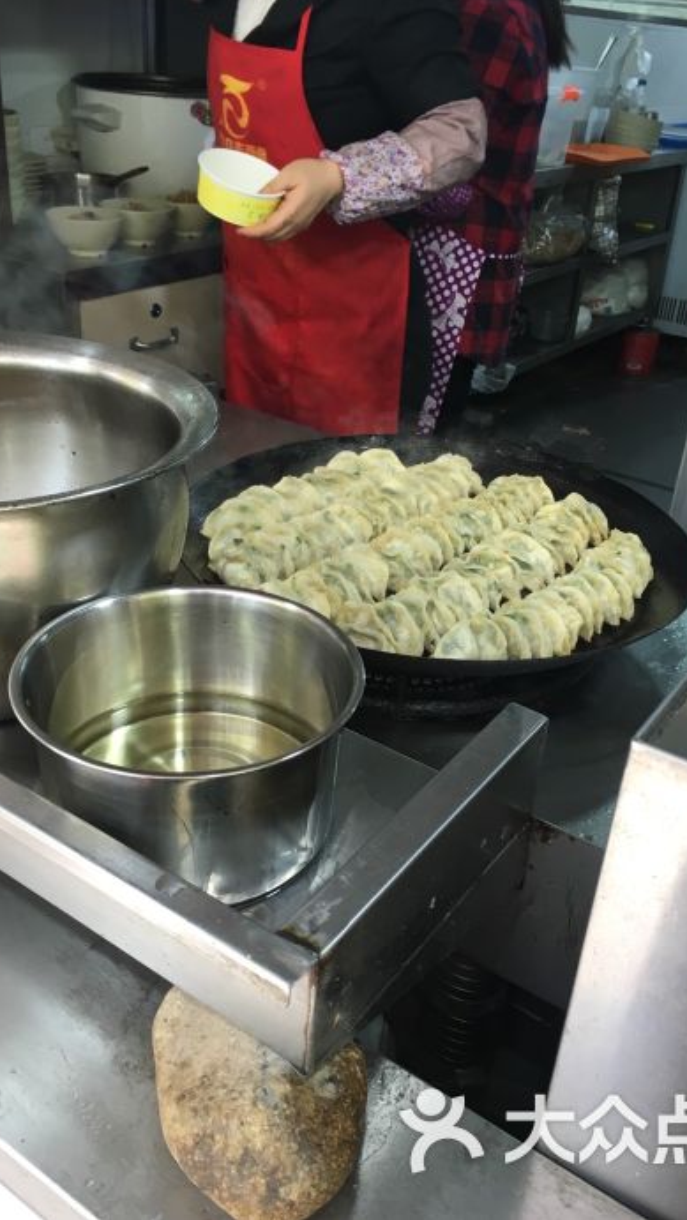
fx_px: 1036
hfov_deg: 36.7
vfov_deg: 61.0
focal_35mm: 32
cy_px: 604
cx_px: 379
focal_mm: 4.15
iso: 32
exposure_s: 1/33
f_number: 2.2
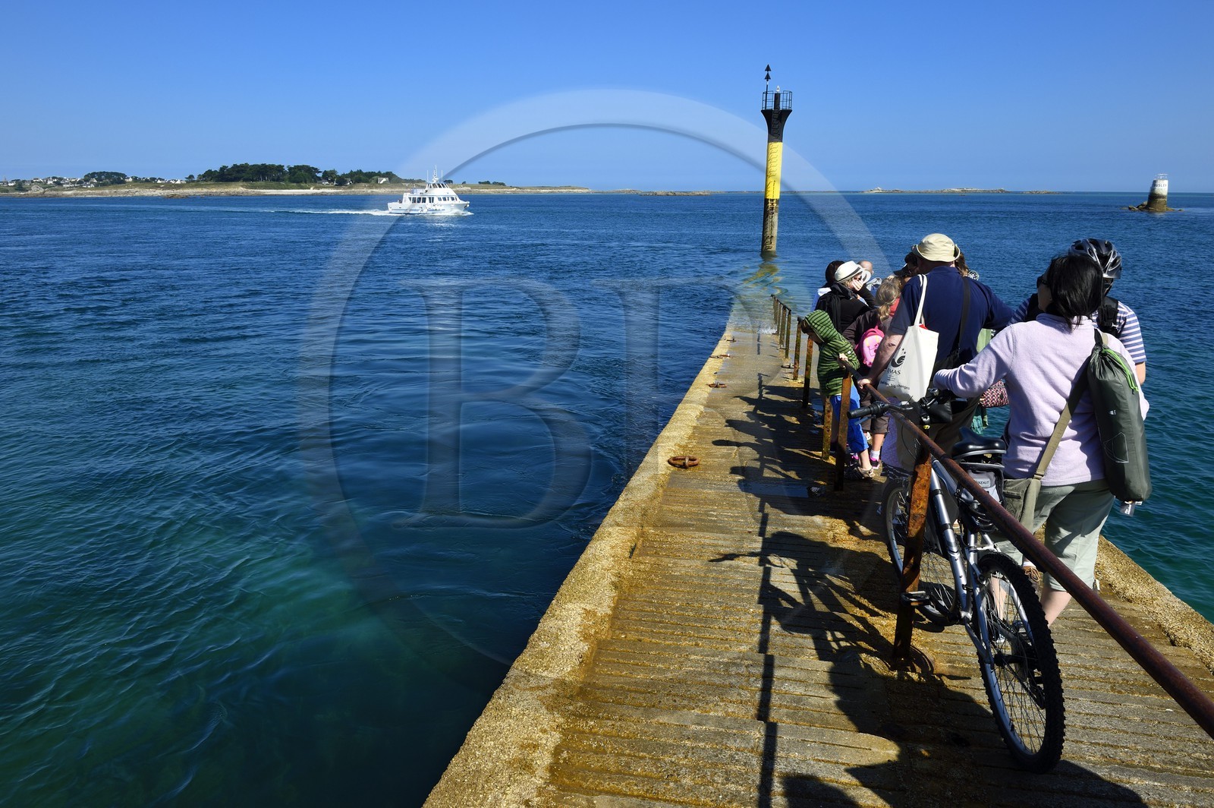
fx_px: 809
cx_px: 607
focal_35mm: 24
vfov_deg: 53.1
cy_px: 404
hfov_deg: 73.8
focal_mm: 24
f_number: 14
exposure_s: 1/200
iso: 200
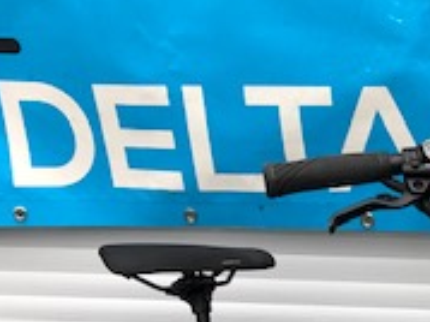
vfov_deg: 13.7
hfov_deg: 18.6
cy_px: 514
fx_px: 1241
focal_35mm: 100
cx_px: 514
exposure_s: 1/100
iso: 25
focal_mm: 3.99
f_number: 1.8
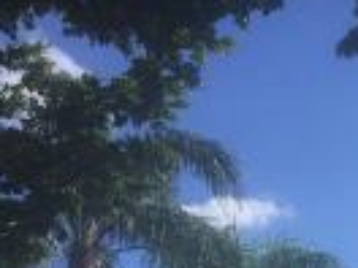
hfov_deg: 20.5
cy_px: 363
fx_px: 910
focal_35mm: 88
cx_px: 453
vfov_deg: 15.8
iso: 32
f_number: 2.2
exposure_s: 1/3597
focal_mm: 4.15
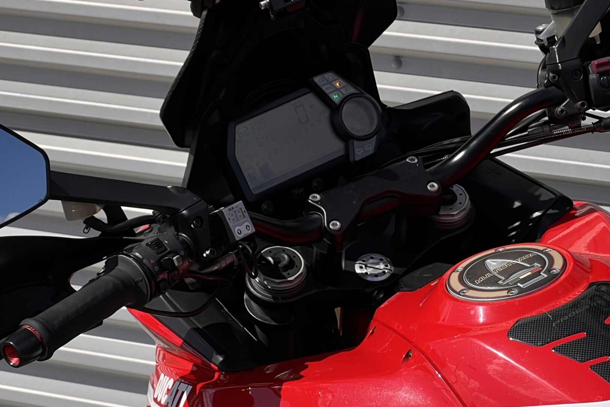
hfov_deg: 16.2
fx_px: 2135
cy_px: 84
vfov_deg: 10.9
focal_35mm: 126
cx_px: 384
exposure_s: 1/1074
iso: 32
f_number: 2.8
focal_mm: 9
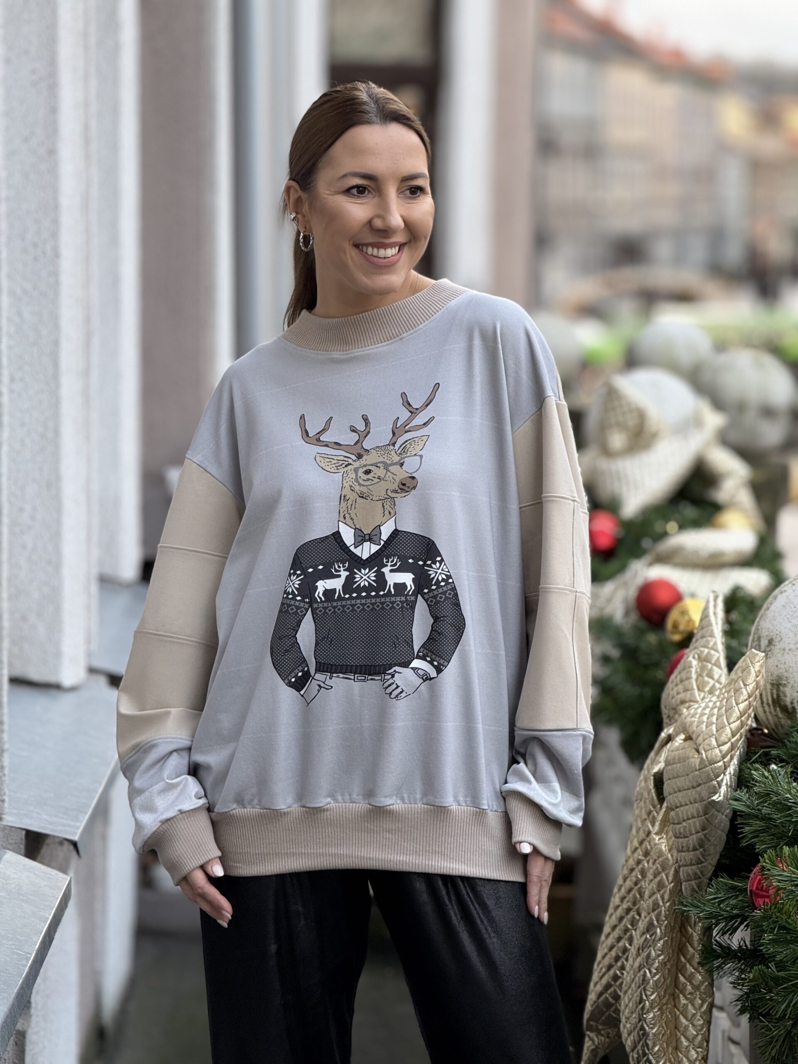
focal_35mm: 120
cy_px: 532
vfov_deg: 16.4
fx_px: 3688
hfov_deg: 12.3
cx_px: 399
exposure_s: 1/99
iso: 64
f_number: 2.8
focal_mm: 15.66
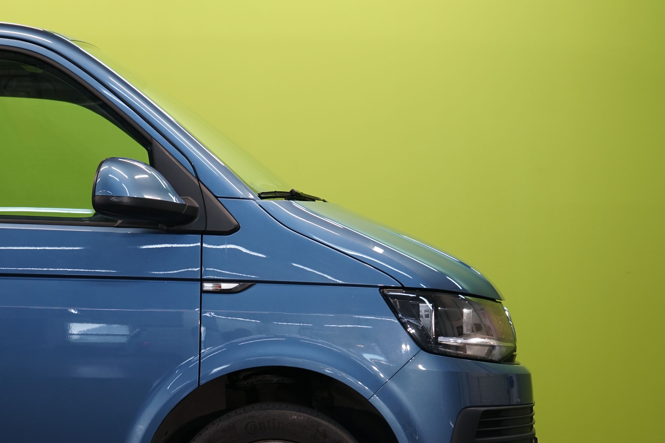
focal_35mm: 97
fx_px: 1792
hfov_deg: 20.9
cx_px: 198
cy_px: 309
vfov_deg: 14.1
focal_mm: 67
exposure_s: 1/40
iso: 500
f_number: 5.6
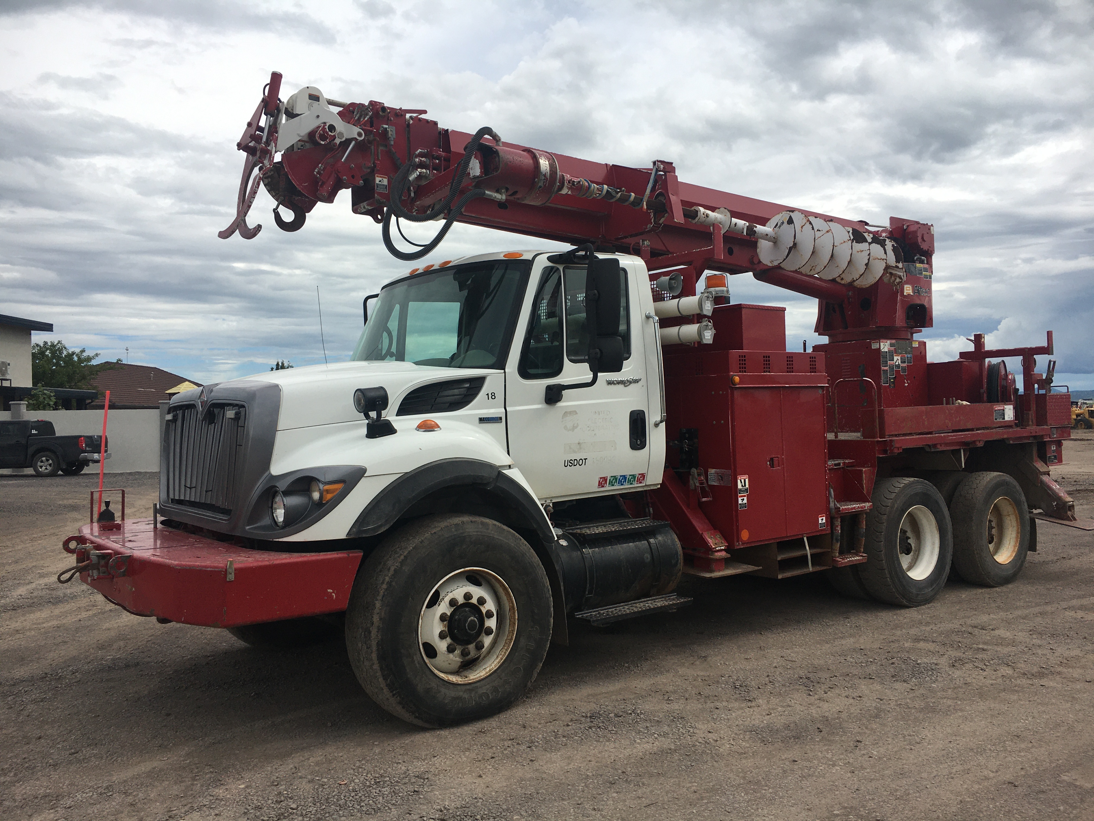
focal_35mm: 29
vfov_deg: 48.2
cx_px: 547
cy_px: 410
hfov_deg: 61.7
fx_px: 917
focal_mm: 4.15
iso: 25
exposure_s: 1/2079
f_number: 2.2
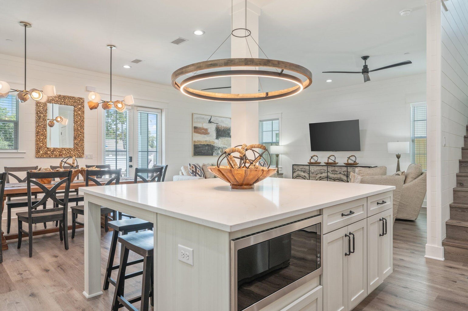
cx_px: 234
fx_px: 279
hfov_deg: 79.9
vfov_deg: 58.3
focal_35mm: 22
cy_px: 156
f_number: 9
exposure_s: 1/8
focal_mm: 21.5
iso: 200
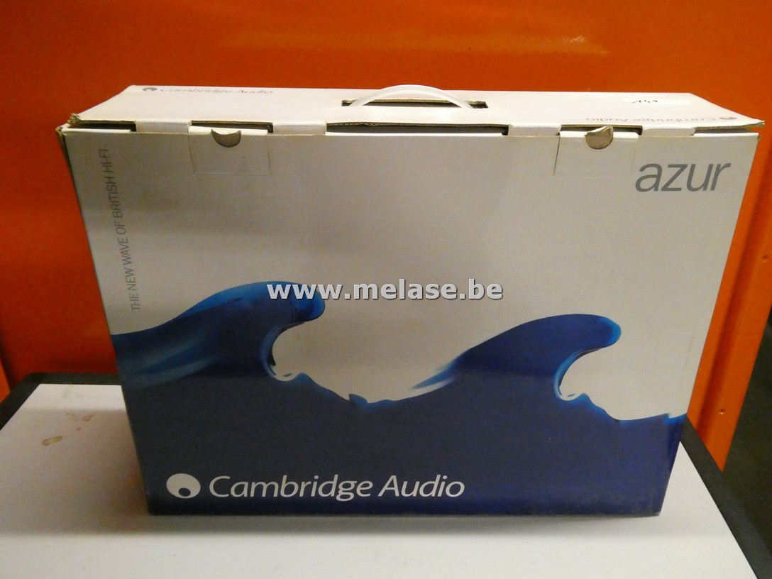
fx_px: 624
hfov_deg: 63.4
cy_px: 290
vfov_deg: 49.7
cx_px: 386
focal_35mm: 28
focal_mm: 5
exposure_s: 1/40
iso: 1600
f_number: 3.5
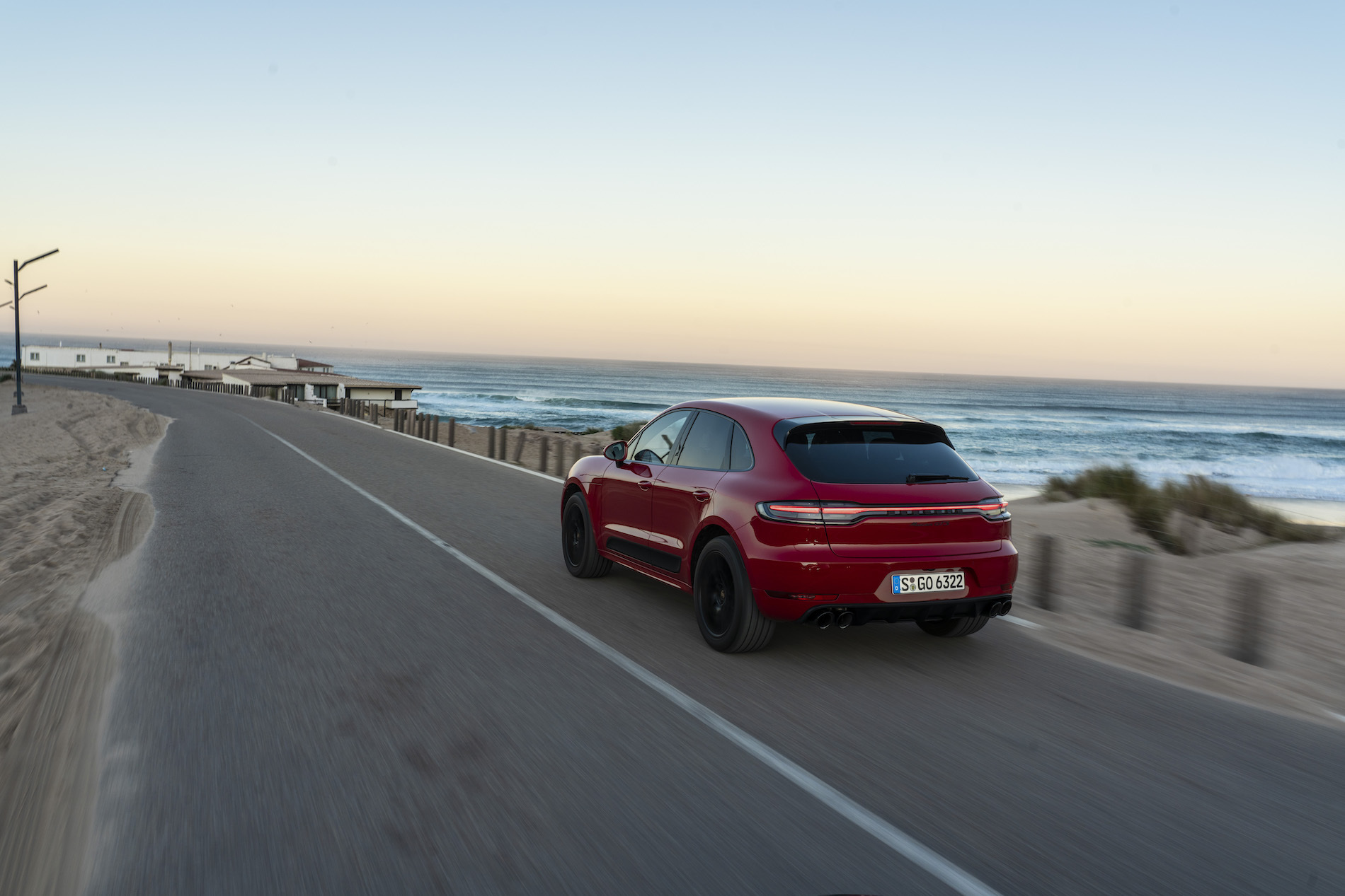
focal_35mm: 30
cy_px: 448
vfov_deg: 43.6
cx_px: 672
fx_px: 1121
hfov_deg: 61.9
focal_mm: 30
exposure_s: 1/25
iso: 160
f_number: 11
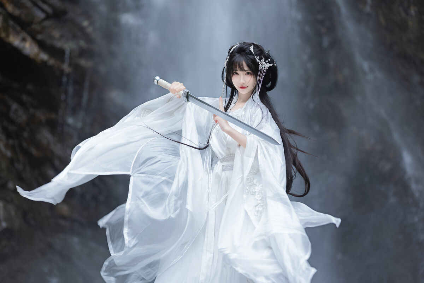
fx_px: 1531
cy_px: 142
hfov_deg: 15.8
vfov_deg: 10.5
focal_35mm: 130
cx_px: 212
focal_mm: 130
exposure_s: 1/250
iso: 100
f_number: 2.8
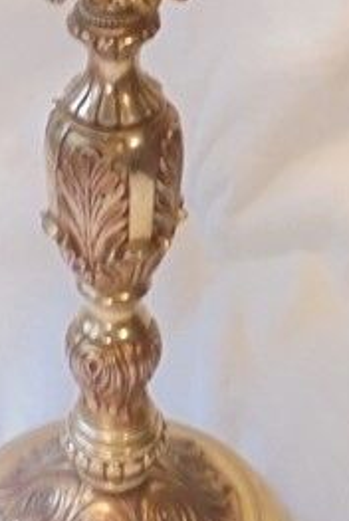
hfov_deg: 10.2
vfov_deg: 14.5
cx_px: 144
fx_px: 1958
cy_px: -158
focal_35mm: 135
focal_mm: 6.9
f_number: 4.2
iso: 400
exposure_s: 1/10
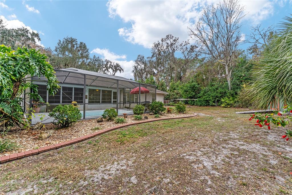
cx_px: 146
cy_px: 98
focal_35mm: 14
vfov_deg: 81.2
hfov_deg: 104.3
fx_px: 114
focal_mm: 14
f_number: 7.1
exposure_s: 1/80
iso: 400
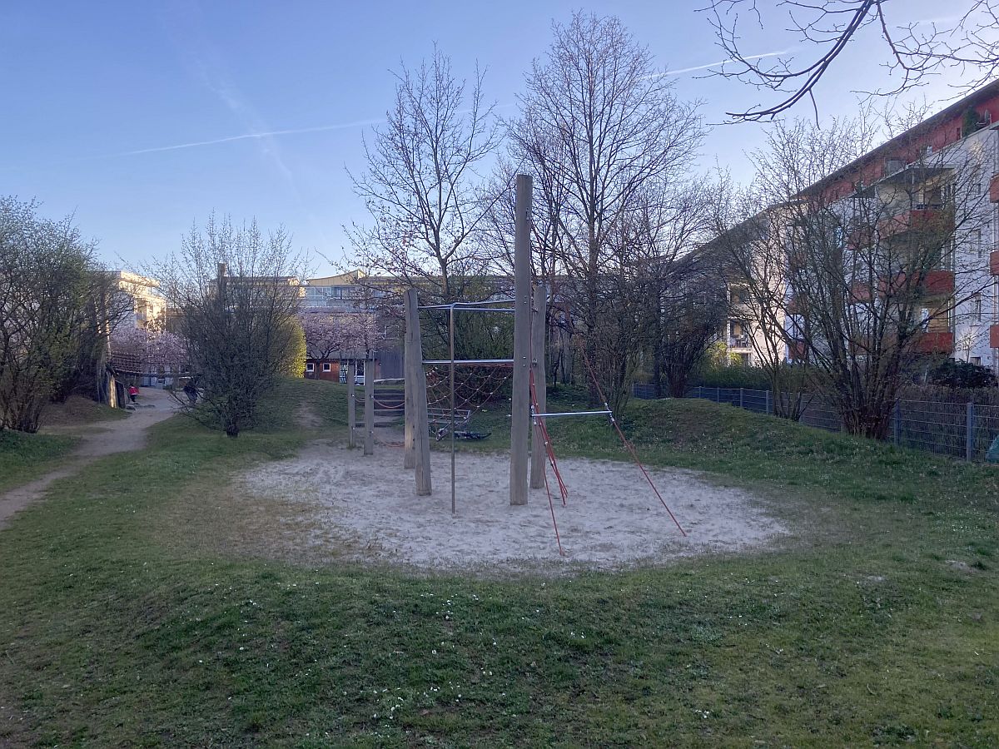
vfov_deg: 49.7
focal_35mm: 28
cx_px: 500
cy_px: 374
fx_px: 808
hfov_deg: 63.4
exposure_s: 1/666
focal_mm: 3.99
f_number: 1.8
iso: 20
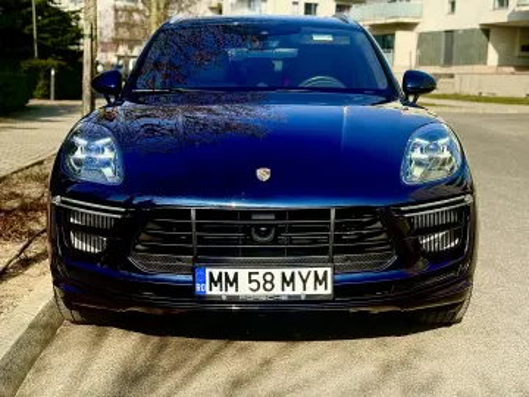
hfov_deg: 39.7
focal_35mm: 48
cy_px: 198
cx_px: 264
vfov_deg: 30.3
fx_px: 734
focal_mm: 6.76
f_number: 1.78
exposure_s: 1/2033
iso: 80
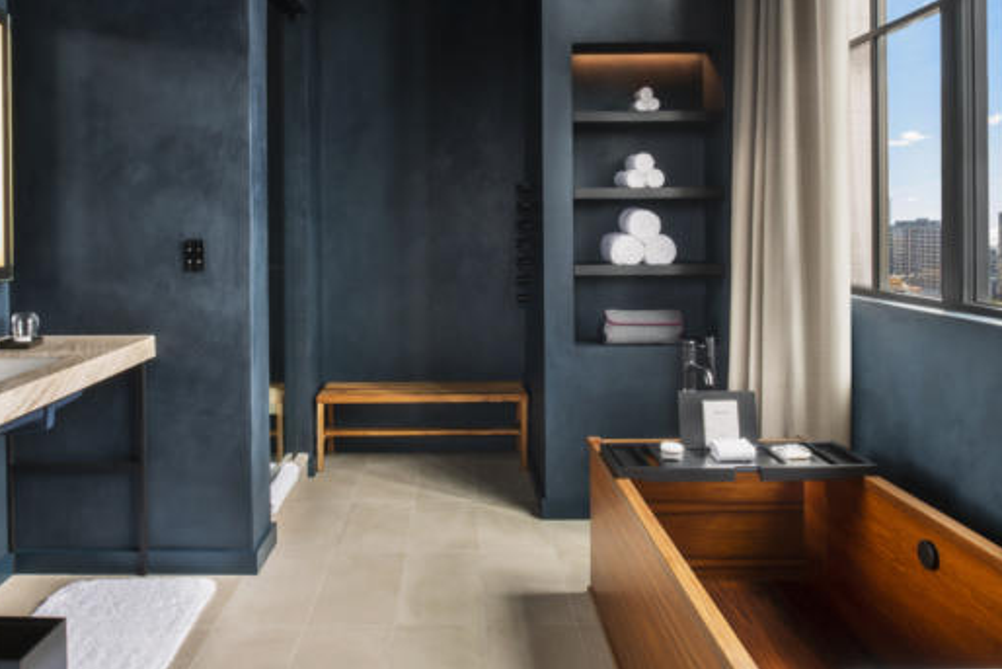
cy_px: 388
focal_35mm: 28
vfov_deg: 46.3
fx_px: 780
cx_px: 433
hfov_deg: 65.2
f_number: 22
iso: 31
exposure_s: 8
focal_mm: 24
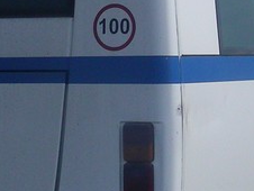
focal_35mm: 172
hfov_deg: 11.5
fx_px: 1263
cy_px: 33
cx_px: 124
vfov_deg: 8.6
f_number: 4
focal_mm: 6.3
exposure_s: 1/550
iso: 50
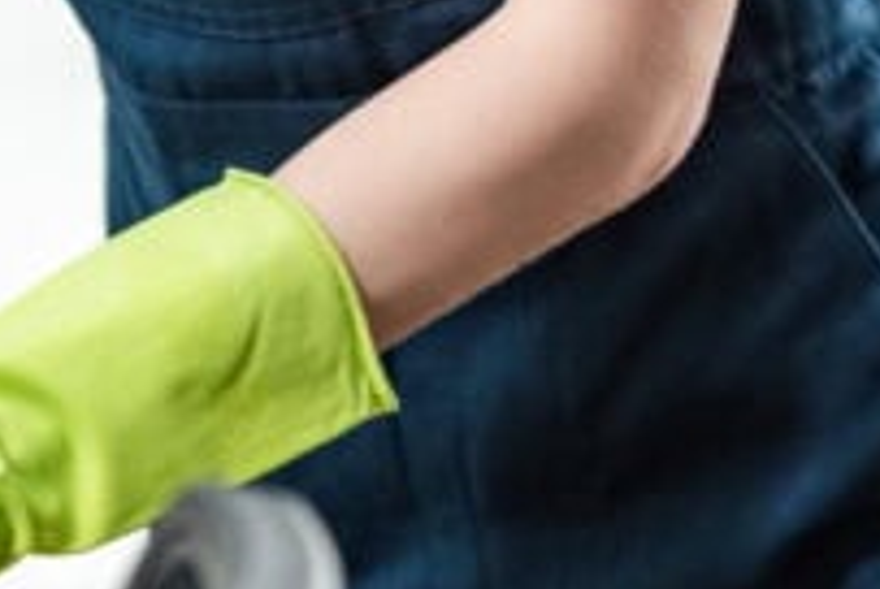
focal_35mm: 566
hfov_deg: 3.6
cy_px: 541
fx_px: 13855
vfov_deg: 2.4
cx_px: 1066
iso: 320
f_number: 3.2
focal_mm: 122
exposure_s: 1/200
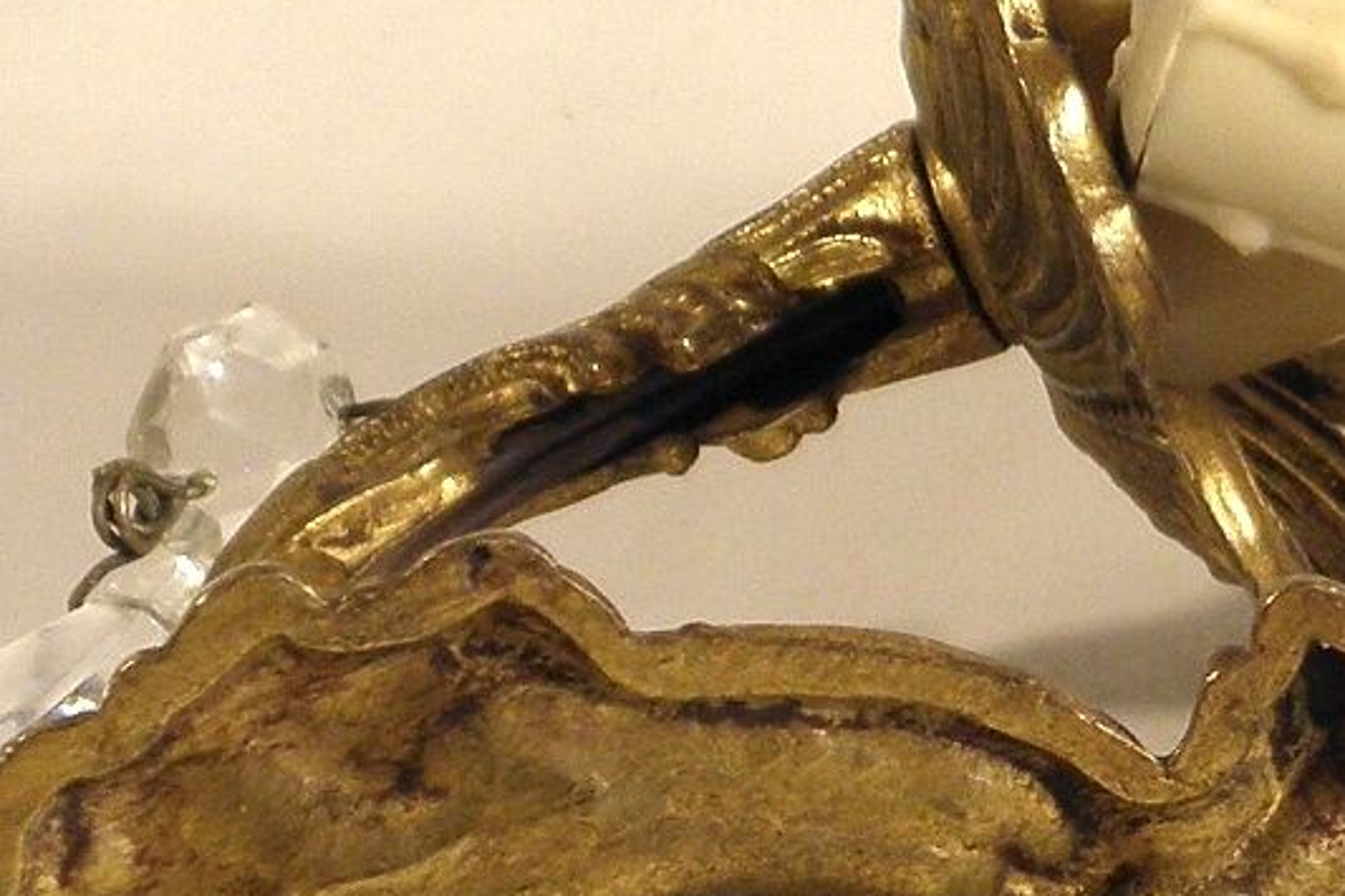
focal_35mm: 220
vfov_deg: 6.2
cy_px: 1118
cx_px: 1999
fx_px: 8216
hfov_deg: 9.1
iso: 100
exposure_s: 1/40
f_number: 3.9
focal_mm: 7.9
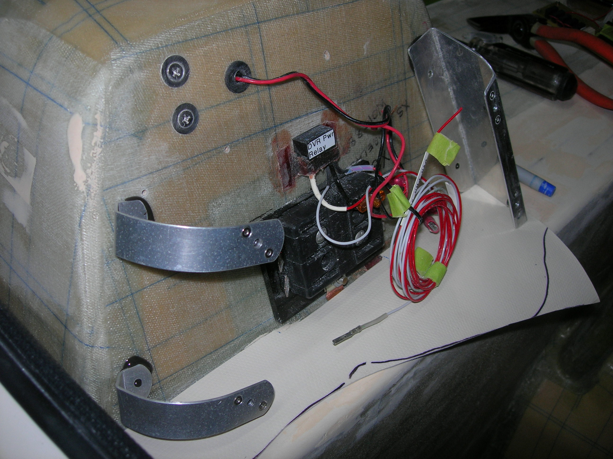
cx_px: 306
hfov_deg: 49.0
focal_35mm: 38
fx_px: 673
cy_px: 230
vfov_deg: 37.7
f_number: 2.8
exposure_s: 1/60.1
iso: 64
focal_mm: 7.8
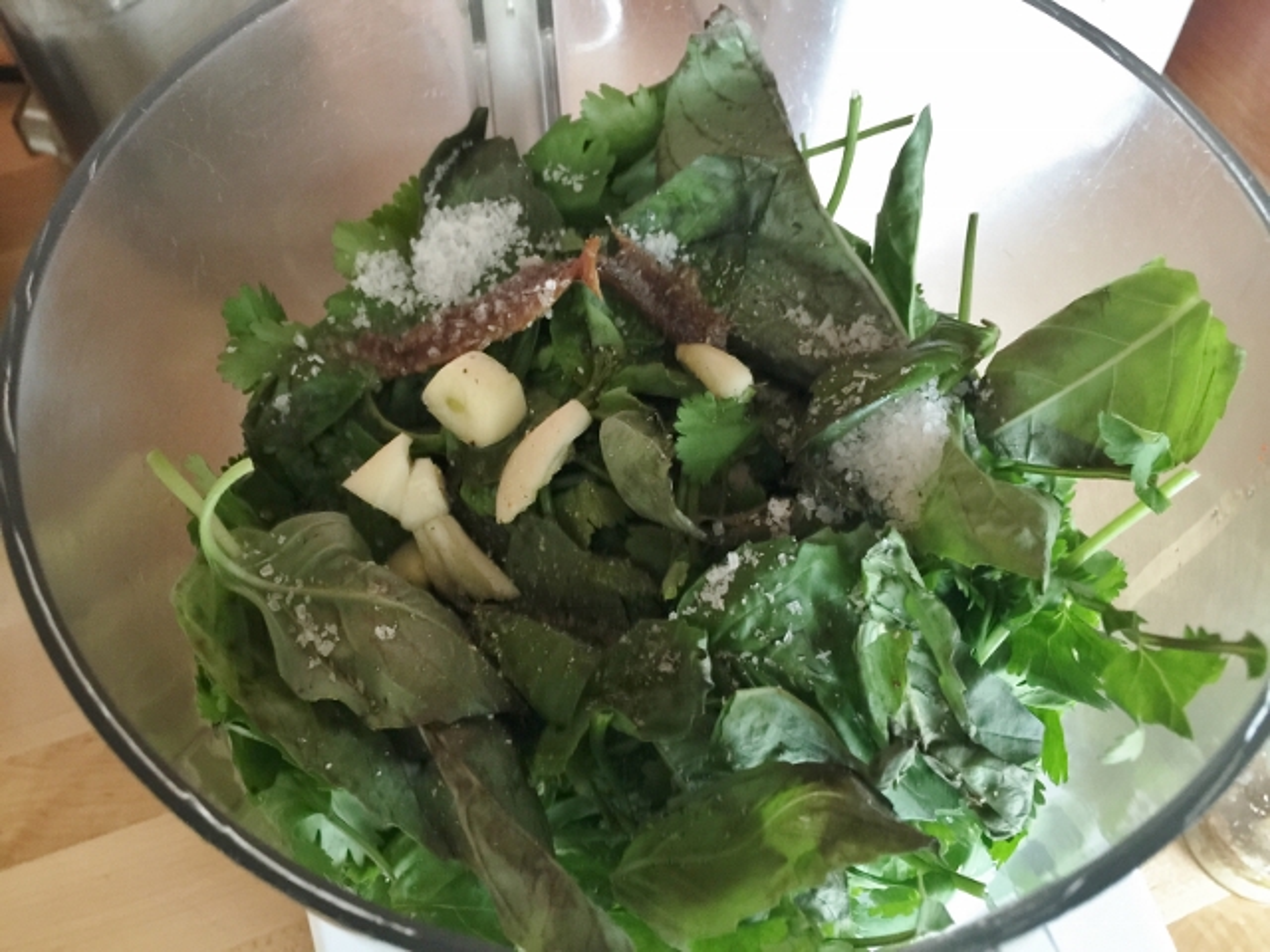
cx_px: 635
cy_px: 476
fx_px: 1064
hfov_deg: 61.7
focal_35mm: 29
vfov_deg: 48.2
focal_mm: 4.15
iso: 125
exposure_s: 1/8
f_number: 2.2
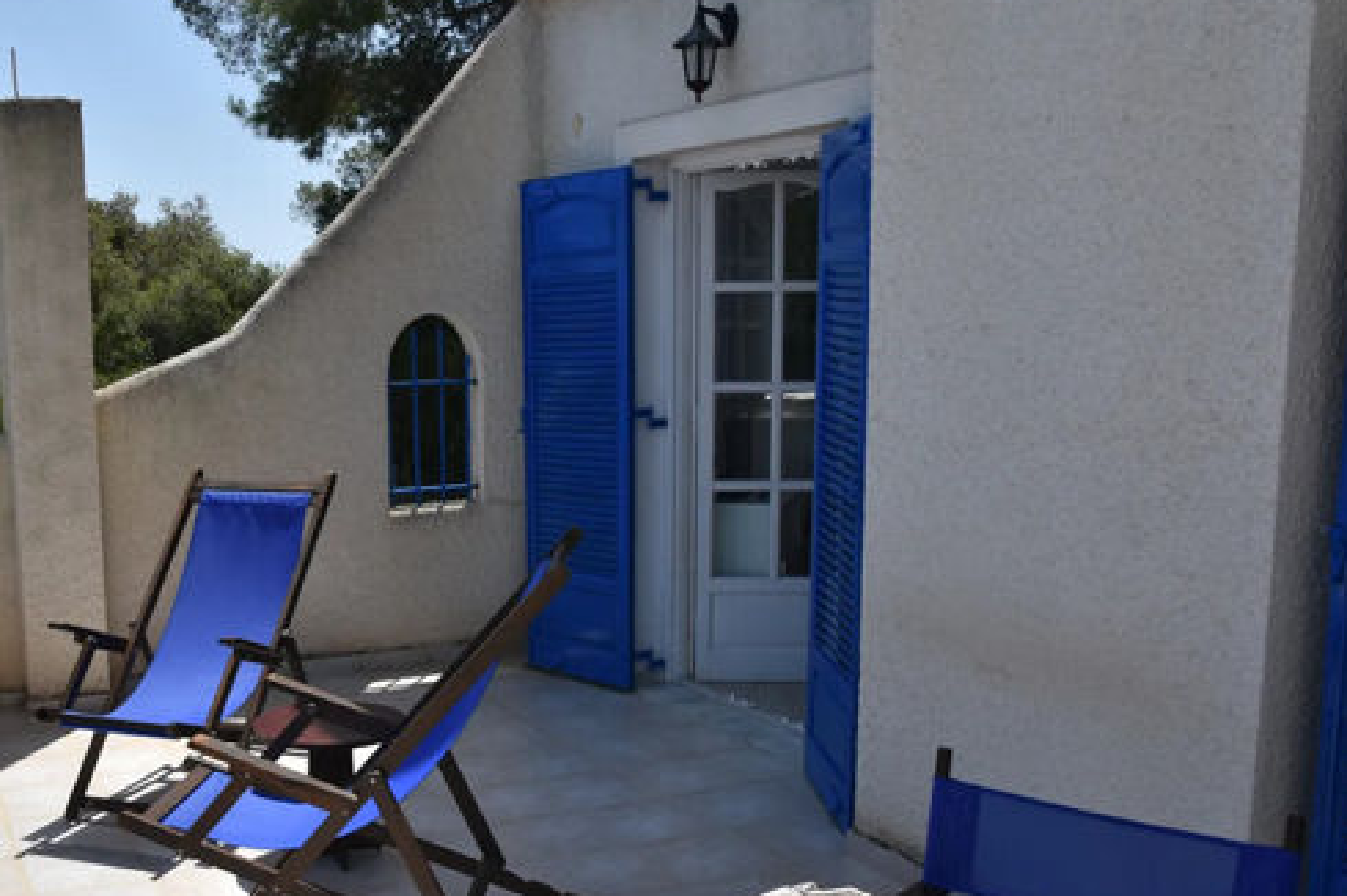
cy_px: 539
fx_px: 1373
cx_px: 441
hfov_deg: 51.2
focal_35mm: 37
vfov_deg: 36.0
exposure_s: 1/500
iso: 160
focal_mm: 17
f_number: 8
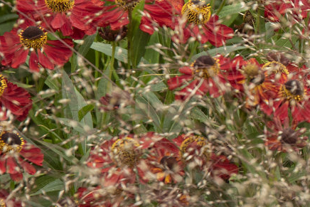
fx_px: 3316
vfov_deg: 3.6
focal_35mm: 385
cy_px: 28
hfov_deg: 5.3
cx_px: 549
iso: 500
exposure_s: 1/160
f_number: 8
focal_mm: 105
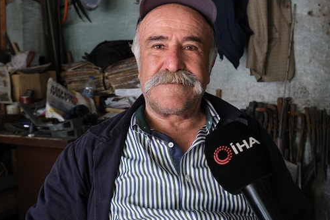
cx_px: 180
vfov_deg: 28.0
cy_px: 92
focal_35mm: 48
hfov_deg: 41.1
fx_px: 440
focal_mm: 26.5
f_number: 5.6
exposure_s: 1/30
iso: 1000
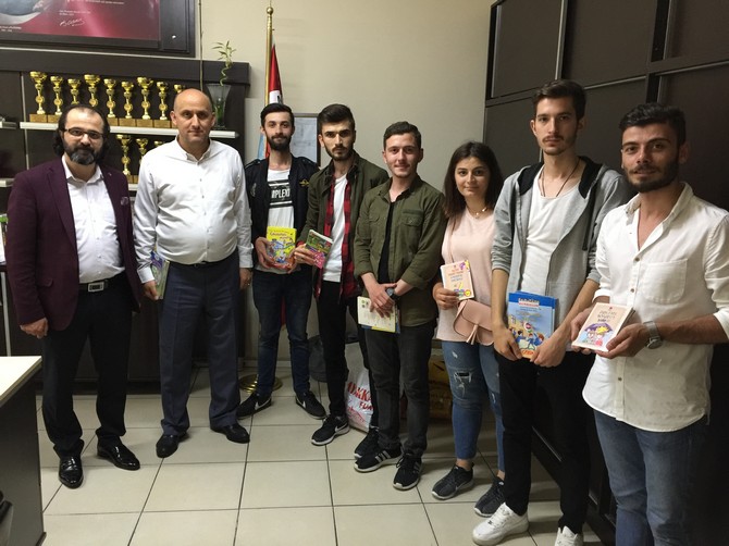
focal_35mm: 29
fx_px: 611
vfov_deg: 48.2
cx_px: 364
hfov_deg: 61.7
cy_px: 273
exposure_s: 1/10
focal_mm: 4.15
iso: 125
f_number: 2.2
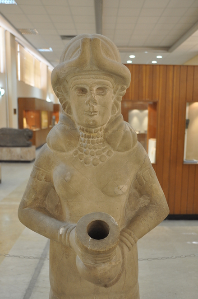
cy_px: 150
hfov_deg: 39.8
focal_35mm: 33
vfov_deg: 57.3
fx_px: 273
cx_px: 99
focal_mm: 22
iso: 500
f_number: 3.8
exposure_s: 1/25
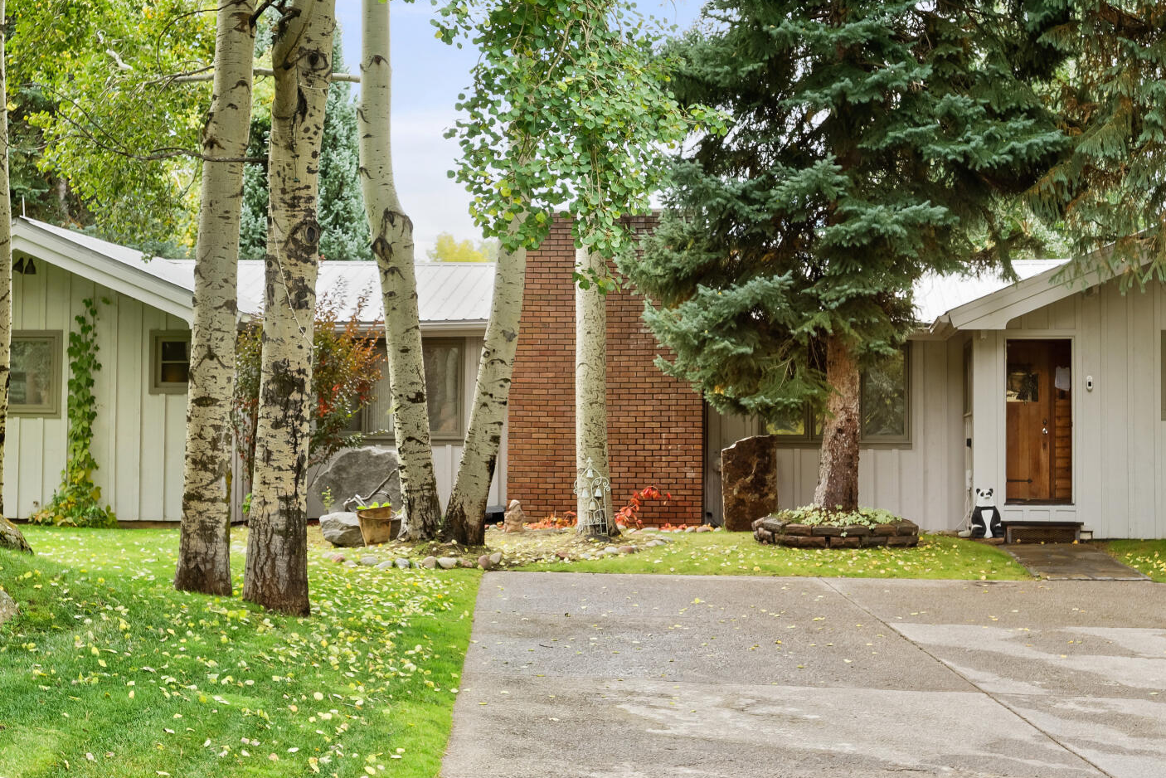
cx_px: 600
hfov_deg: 31.4
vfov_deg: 21.2
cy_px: 290
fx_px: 2073
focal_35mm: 64
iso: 62
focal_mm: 30
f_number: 7.1
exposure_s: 1/30
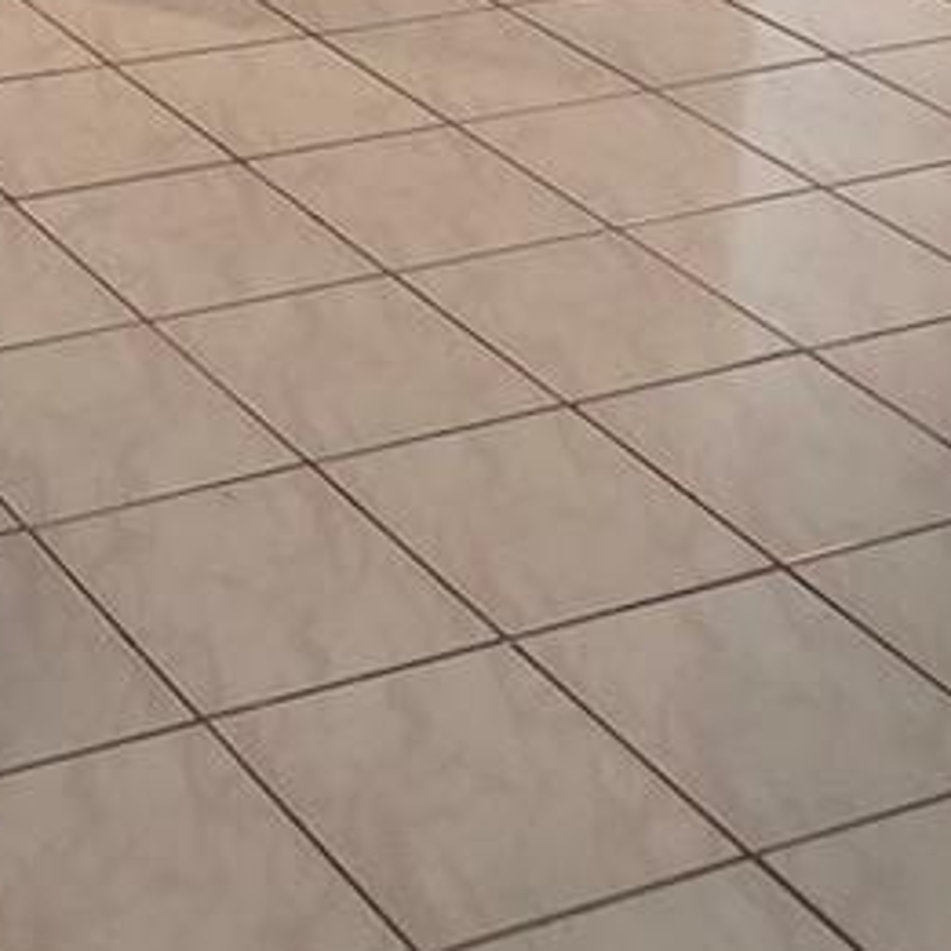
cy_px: -630
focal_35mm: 90
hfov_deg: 18.4
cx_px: -171
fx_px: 2797
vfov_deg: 16.8
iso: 200
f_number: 1.9
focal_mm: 2.2
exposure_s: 1/60
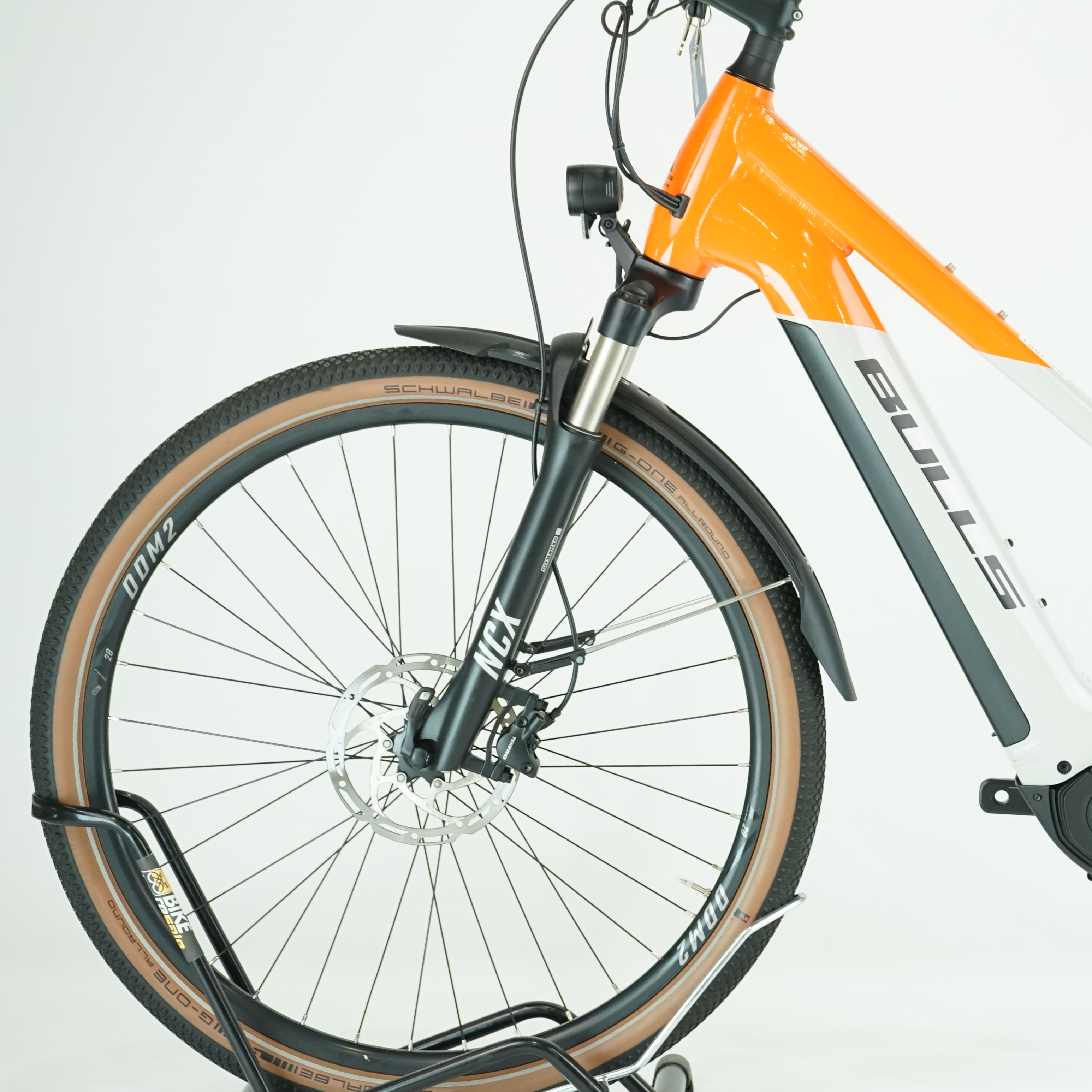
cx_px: 1050
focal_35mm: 94
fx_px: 3355
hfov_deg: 18.1
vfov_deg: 18.5
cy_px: 496
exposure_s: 1/200
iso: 1600
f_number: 5.6
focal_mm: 57
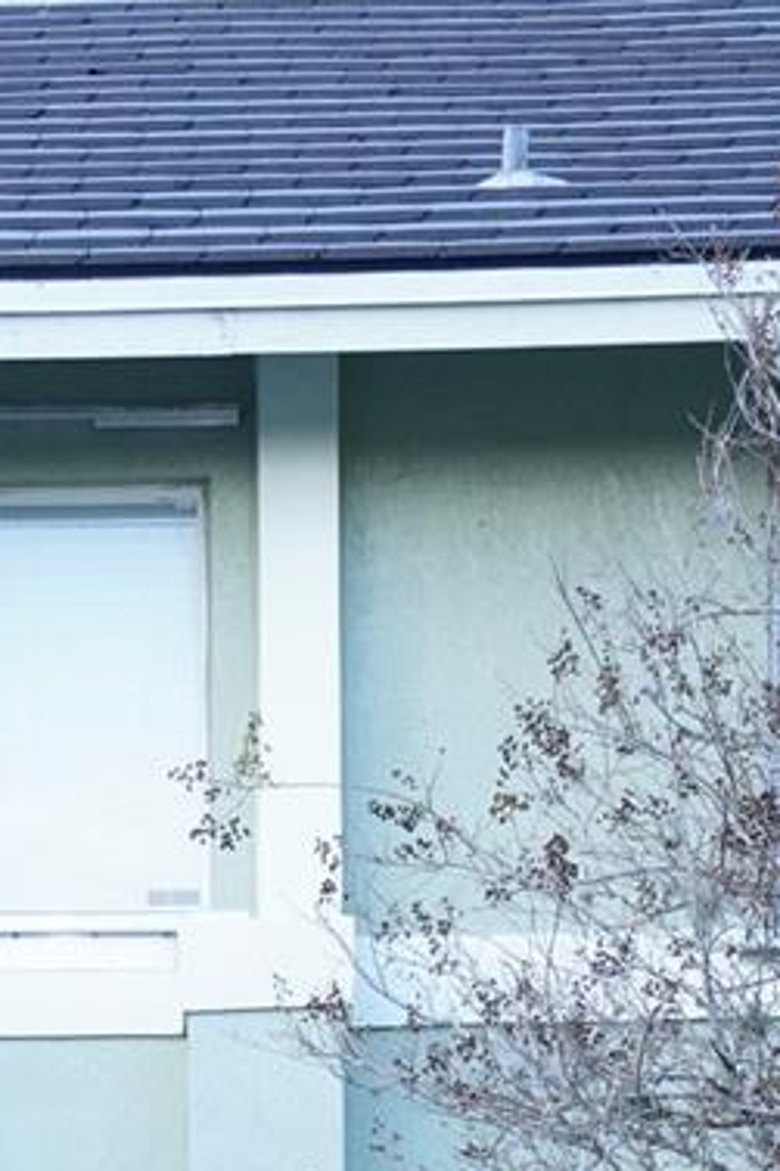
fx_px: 6831
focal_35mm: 210
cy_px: 1649
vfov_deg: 9.6
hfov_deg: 6.5
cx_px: -75
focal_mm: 44
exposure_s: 1/161
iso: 320
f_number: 2.8
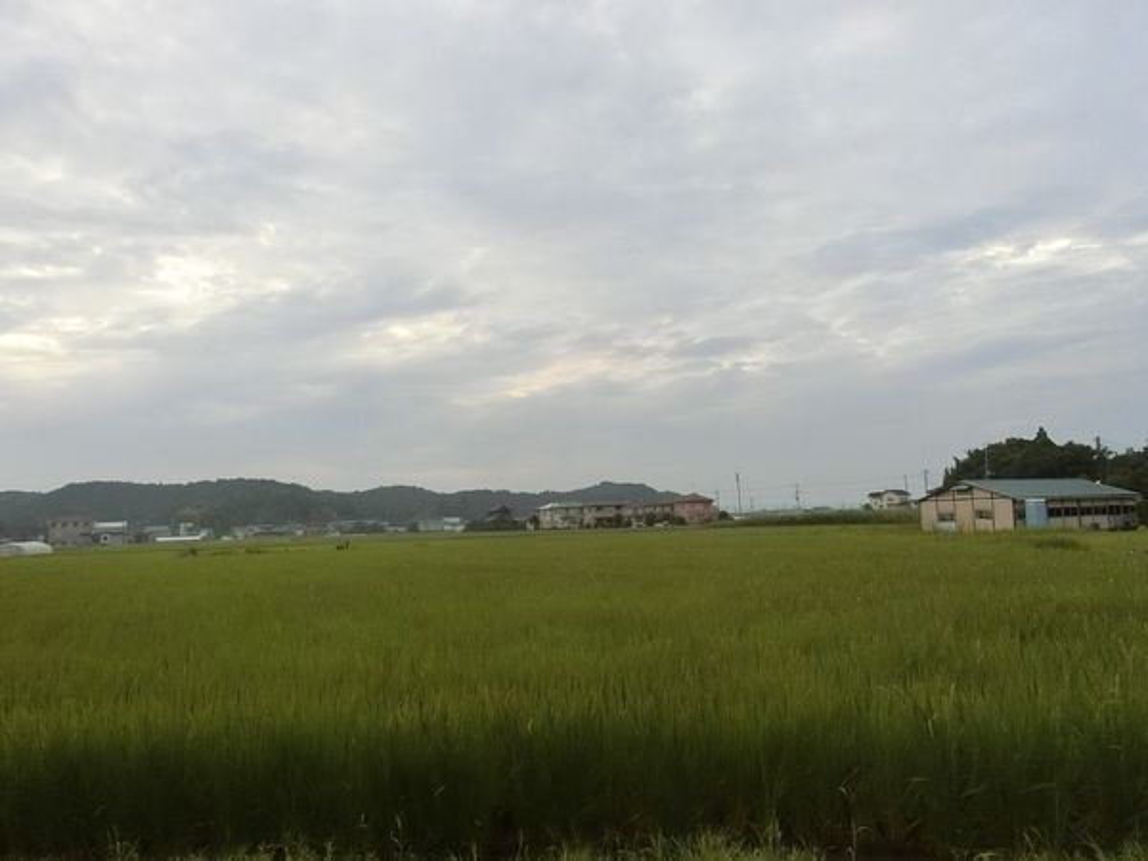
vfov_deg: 54.9
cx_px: 574
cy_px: 430
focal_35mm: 25
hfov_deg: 69.4
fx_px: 829
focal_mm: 4.5
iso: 800
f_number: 3.5
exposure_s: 1/500
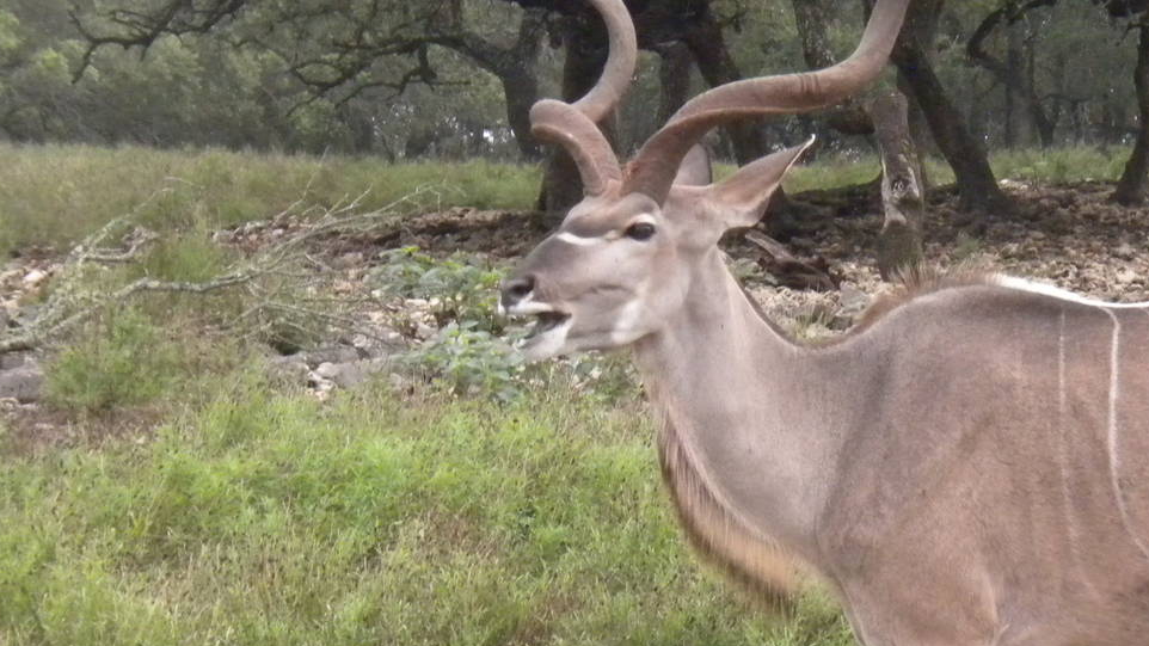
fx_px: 4692
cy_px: 449
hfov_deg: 13.9
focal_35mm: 154
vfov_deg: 7.9
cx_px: 917
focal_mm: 15
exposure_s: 1/235
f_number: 5.1
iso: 400
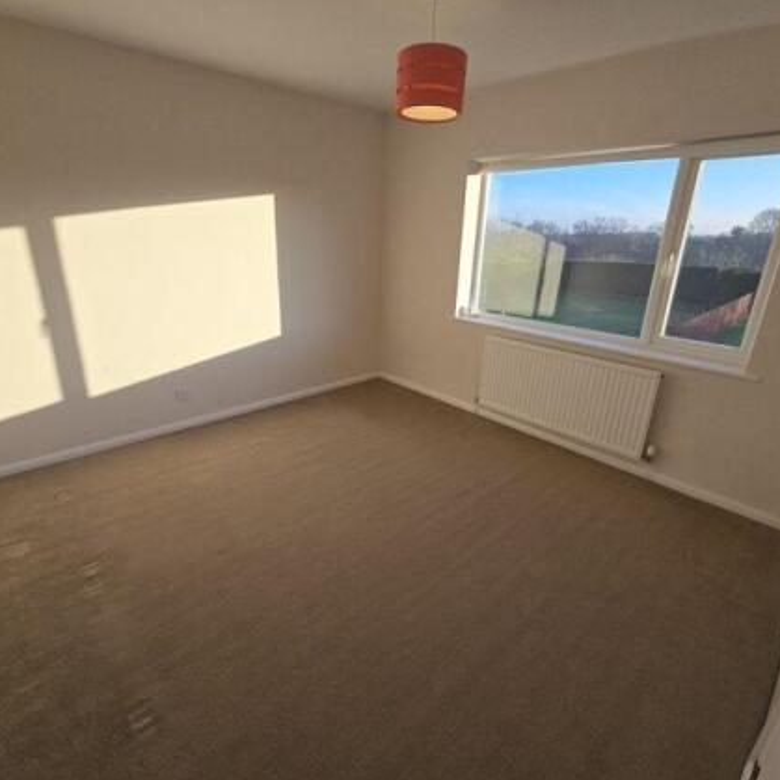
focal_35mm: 16
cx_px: 388
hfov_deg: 87.4
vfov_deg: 87.4
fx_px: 408
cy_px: 388
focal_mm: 2.2
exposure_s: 1/566
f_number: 2.2
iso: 50
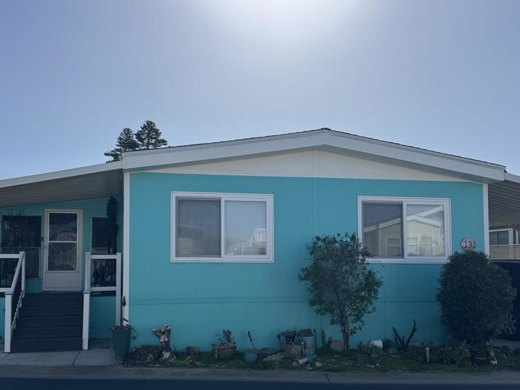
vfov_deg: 42.7
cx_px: 209
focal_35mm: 33
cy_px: 239
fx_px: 496
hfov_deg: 55.0
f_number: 1.78
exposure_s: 1/9009
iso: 80
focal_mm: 6.76
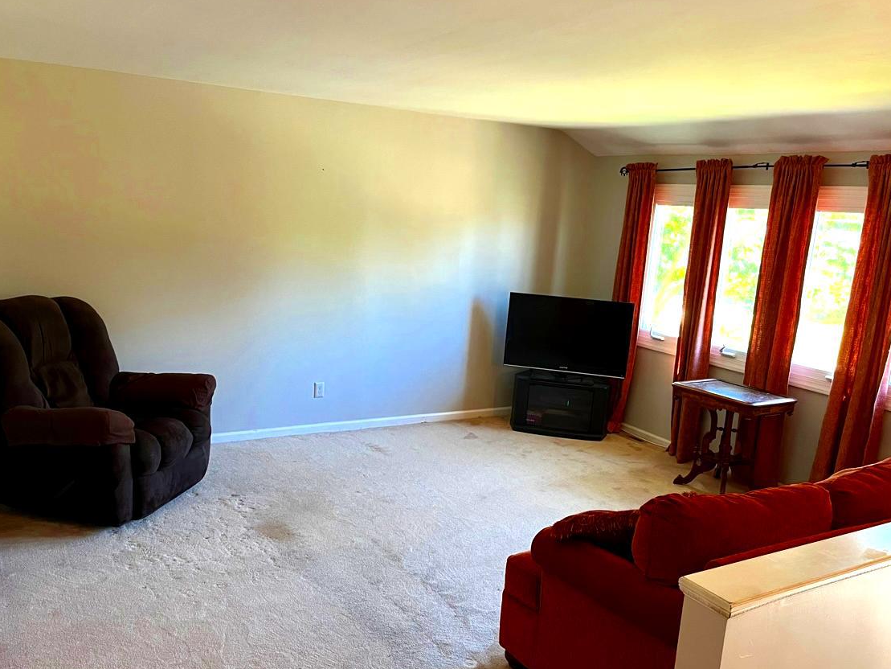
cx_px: 433
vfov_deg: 46.7
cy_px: 376
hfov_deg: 59.9
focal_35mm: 30
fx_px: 772
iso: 250
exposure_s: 1/60
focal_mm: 5.1
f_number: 1.6
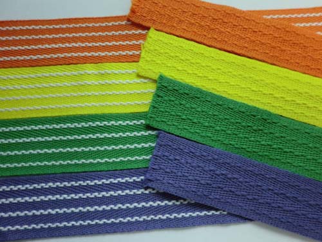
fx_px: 242
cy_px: 121
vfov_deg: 53.1
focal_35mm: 26
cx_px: 161
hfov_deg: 67.3
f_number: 2.8
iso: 160
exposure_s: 1/60
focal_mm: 4.7
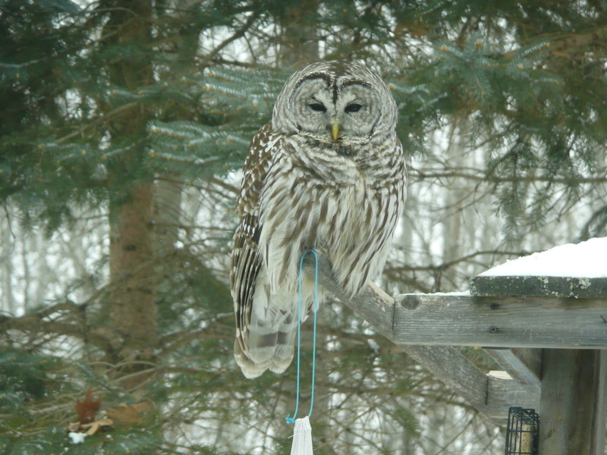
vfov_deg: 5.3
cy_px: 228
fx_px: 4910
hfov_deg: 7.1
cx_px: 304
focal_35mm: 280
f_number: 4.9
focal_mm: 46
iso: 200
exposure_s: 1/100
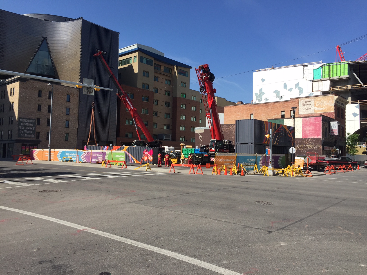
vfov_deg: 48.2
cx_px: 184
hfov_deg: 61.7
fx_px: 307
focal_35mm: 29
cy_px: 138
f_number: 2.2
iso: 32
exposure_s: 1/1883
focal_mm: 4.15
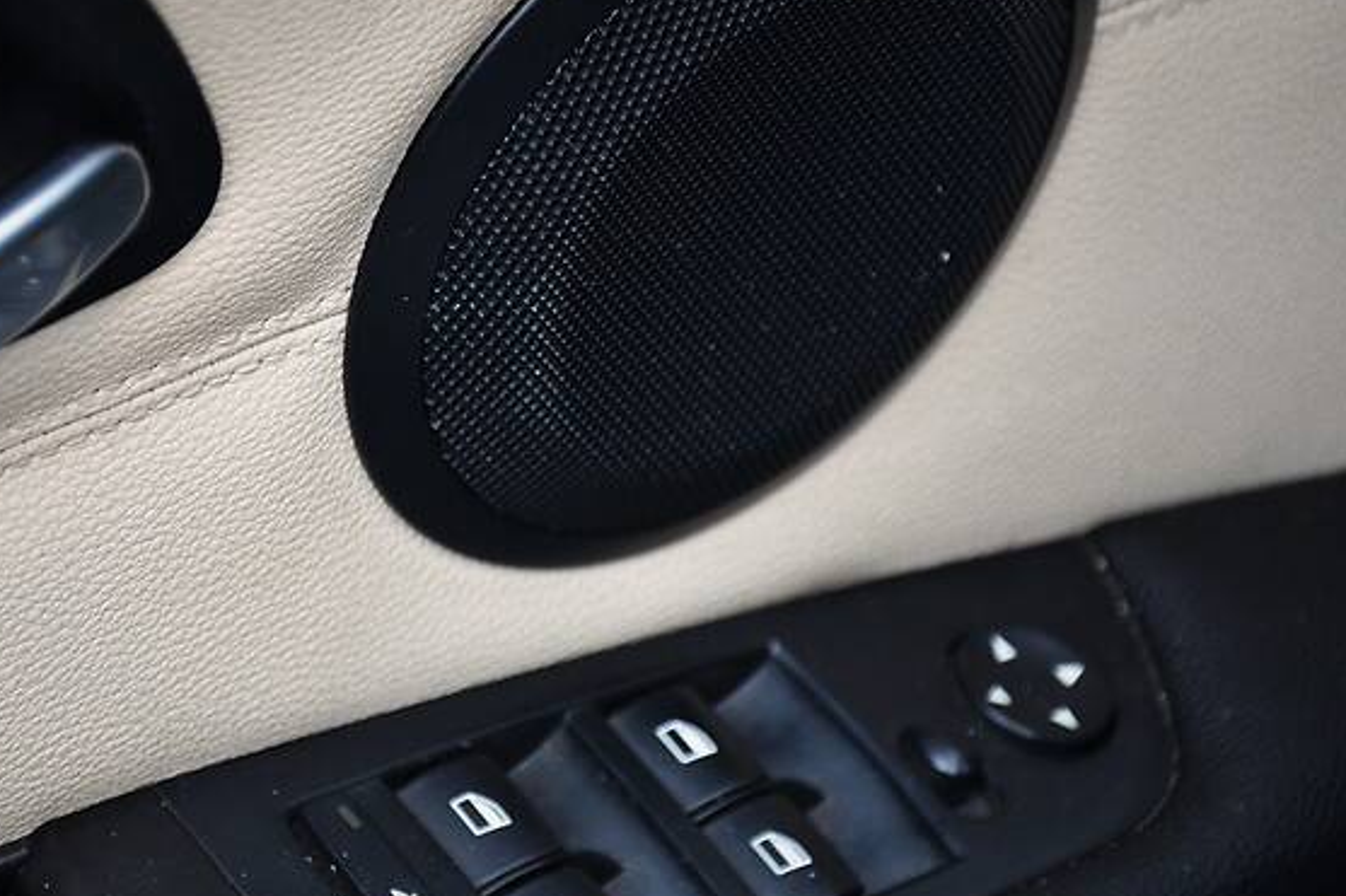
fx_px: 6829
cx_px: 505
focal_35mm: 183
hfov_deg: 11.2
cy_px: 452
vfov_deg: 7.5
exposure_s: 1/250
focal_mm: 85
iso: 450
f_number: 5.6
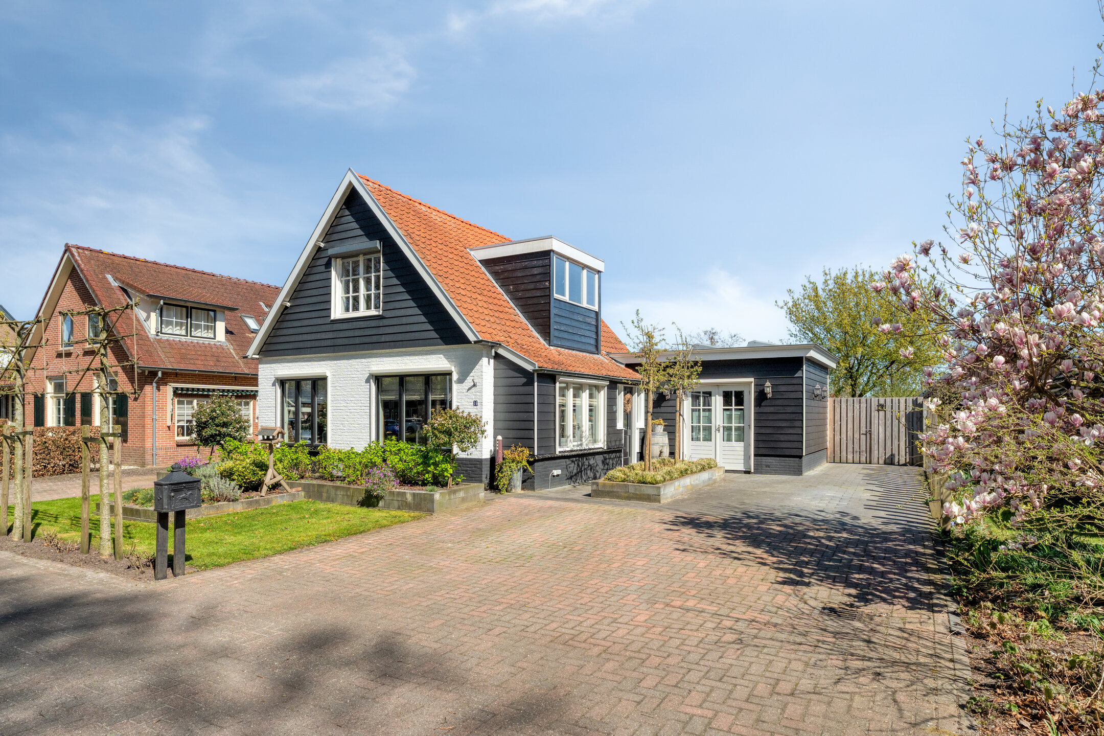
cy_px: 368
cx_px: 552
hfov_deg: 84.0
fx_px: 613
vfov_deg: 61.9
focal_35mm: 20
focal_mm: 20
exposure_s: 1/1000
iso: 1000
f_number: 8
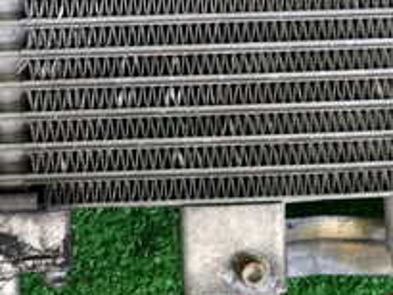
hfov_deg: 26.7
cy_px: 59
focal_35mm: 73
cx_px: 207
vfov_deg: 20.0
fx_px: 829
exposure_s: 1/30
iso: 250
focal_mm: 4.5
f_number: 2
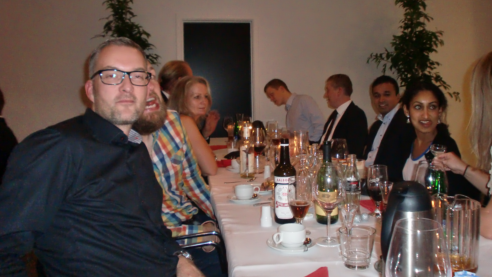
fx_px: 404
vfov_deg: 37.7
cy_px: 117
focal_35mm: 31
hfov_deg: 62.6
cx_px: 262
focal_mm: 4.65
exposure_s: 1/25
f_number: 2.6
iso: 400
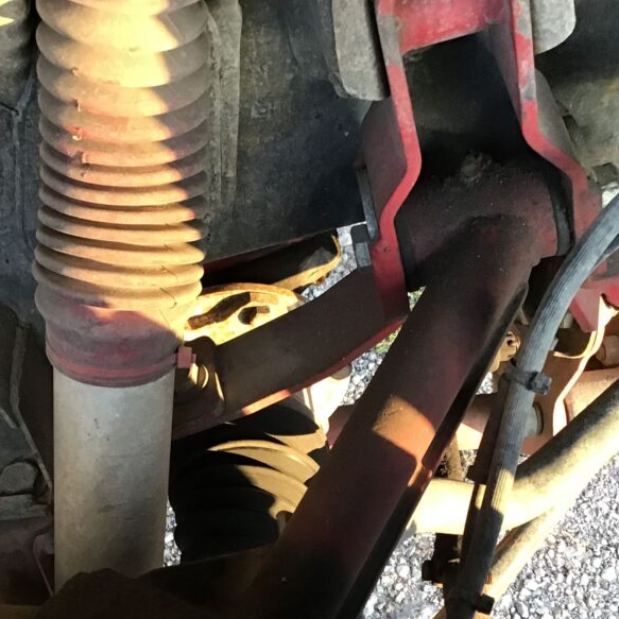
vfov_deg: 30.8
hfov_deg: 31.0
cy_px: 422
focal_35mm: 55
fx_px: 1113
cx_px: 255
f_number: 2.4
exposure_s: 1/30
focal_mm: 3.3
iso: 125
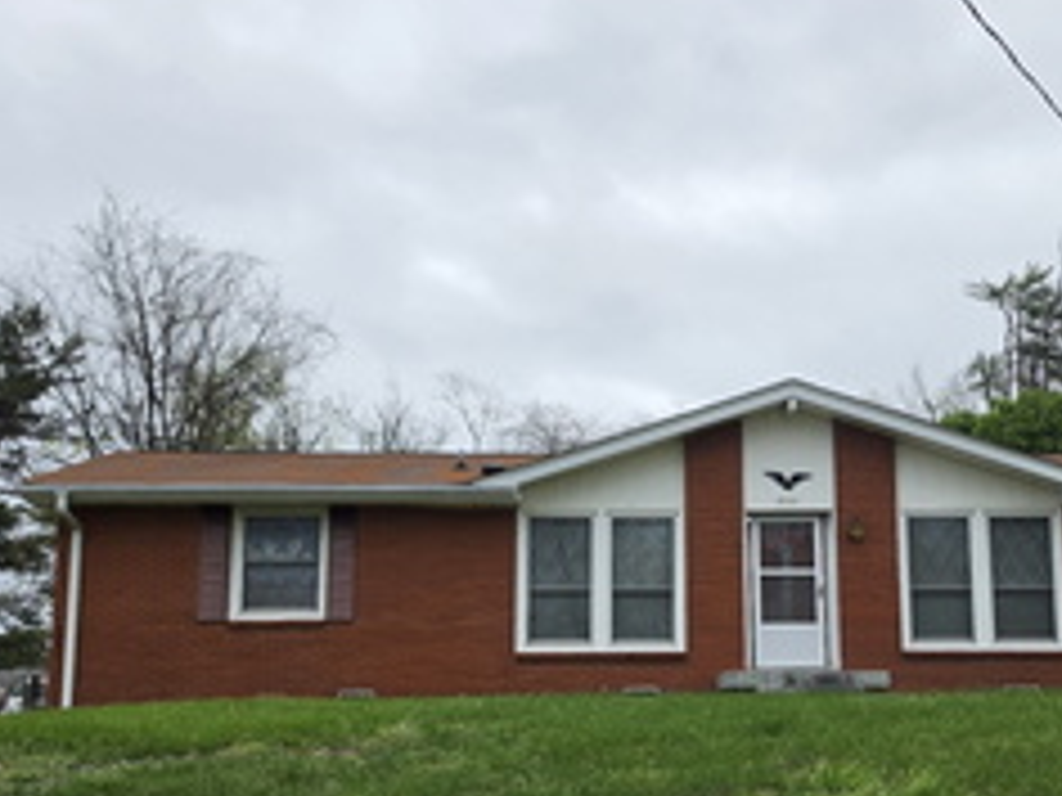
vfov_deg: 36.4
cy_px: 535
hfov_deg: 47.3
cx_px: 684
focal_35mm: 39
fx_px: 1196
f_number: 1.4
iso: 64
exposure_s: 1/2921
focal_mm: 6.5
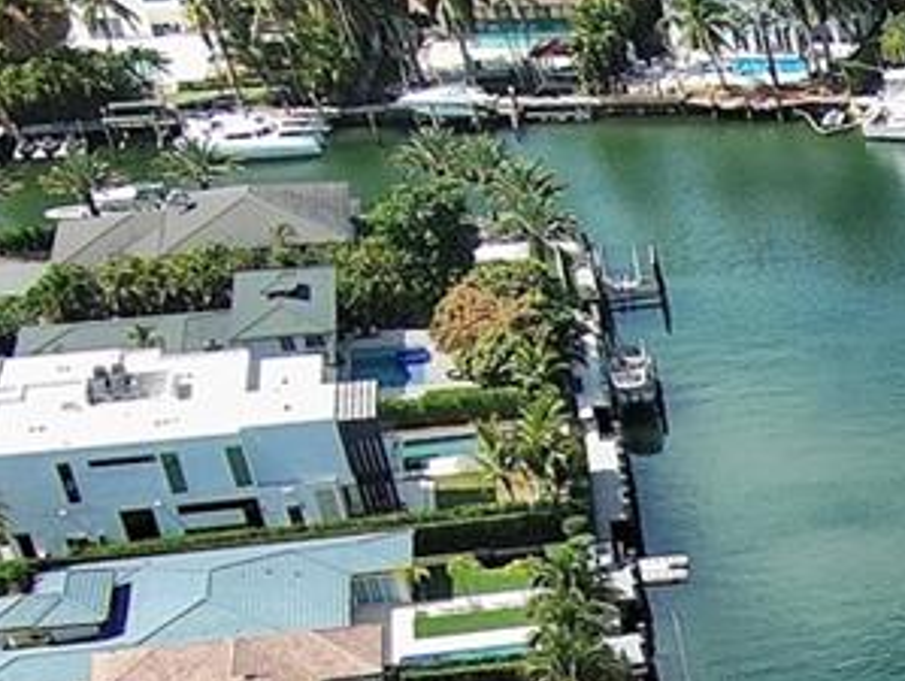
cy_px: 1538
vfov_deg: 9.1
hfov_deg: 10.9
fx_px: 3900
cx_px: 2270
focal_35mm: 149
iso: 100
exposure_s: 1/1613
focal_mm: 10.57
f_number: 2.8
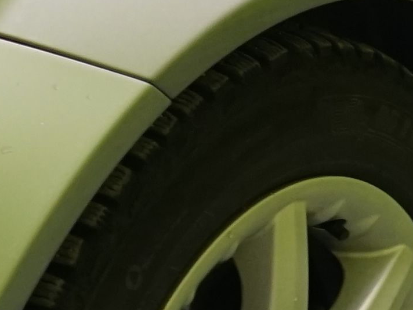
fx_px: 2708
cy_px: 31
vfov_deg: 6.5
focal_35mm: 227
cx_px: -20
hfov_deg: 8.7
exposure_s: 1/30
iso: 1250
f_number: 4.5
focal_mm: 28
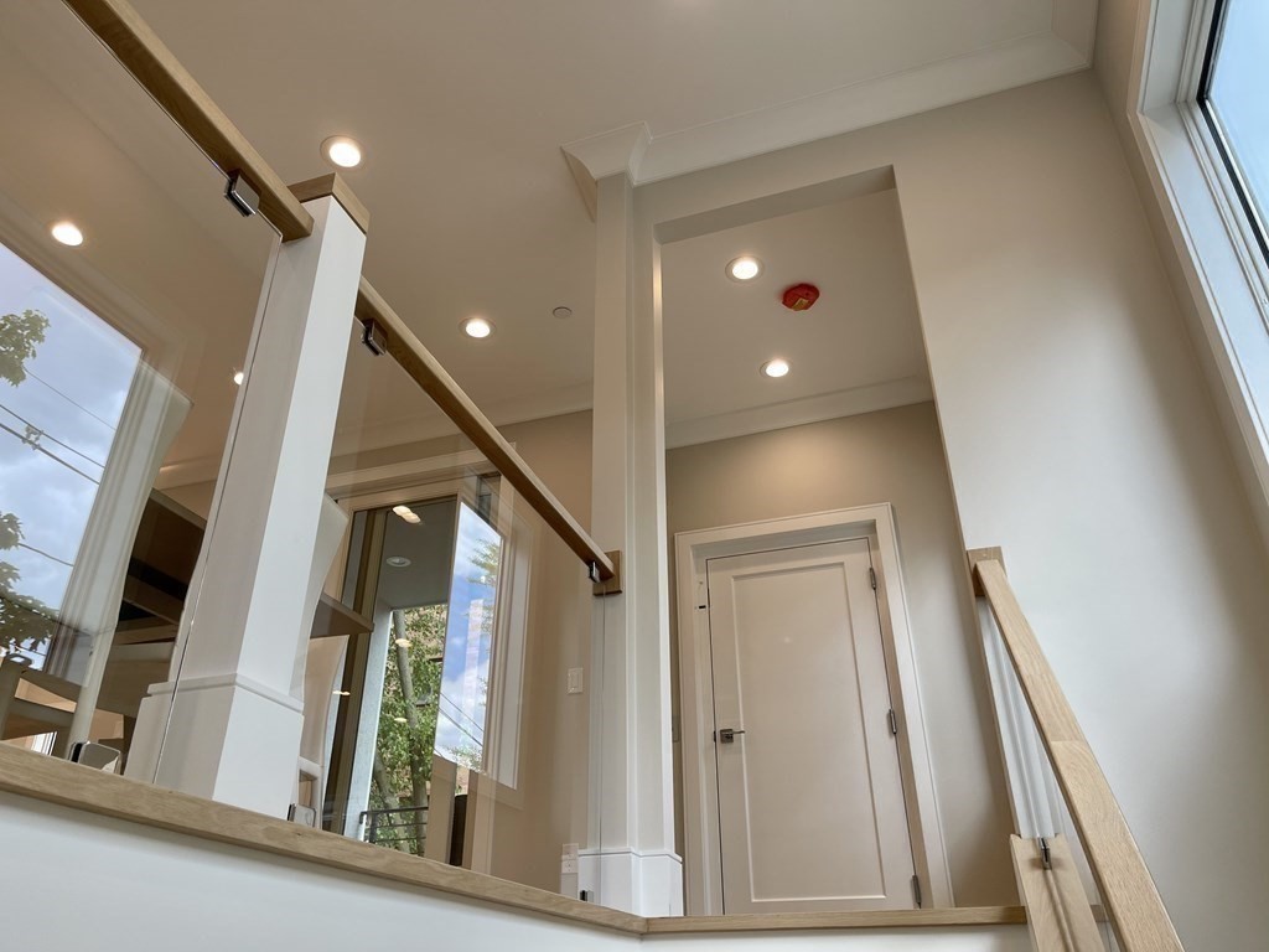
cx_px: 634
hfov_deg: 67.3
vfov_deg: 53.1
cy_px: 476
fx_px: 953
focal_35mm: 26
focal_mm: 5.1
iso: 32
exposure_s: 1/167
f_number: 1.6
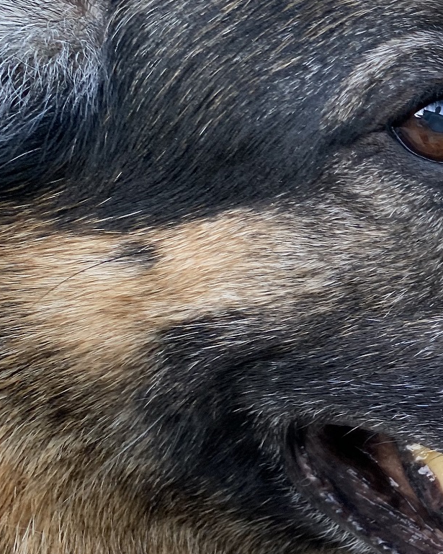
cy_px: 241
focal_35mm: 66
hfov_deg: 19.6
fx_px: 1082
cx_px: 699
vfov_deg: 28.7
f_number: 1.8
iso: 40
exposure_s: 1/122
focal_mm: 4.25
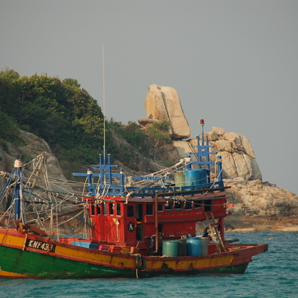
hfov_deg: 3.6
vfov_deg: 3.6
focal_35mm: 482
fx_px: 4695
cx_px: 152
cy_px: 149
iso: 200
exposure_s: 1/400
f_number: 6.3
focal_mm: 250
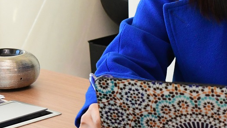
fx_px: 1156
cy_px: -19
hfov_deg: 11.2
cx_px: 114
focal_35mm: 192
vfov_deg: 6.3
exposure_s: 1/250
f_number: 7.1
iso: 3200
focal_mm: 48
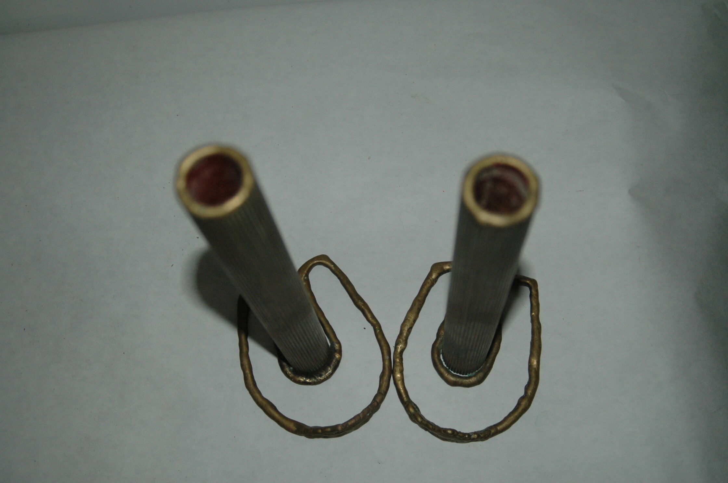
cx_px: 364
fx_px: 848
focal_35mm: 42
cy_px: 242
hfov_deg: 46.4
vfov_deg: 31.8
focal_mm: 28
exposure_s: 1/60
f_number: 3.5
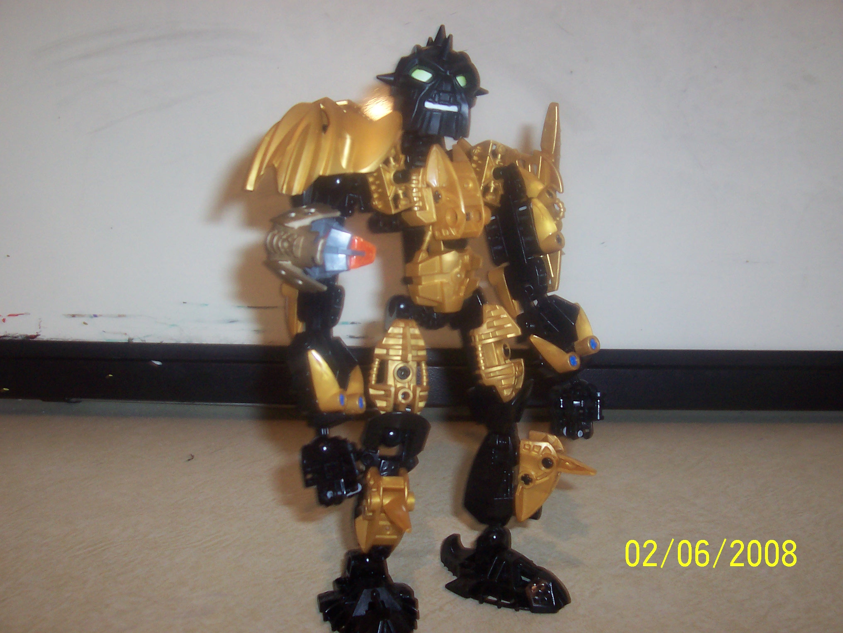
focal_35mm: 37
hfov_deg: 50.1
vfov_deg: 38.7
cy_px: 316
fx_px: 901
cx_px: 422
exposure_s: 1/60
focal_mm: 5.6
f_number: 2.8
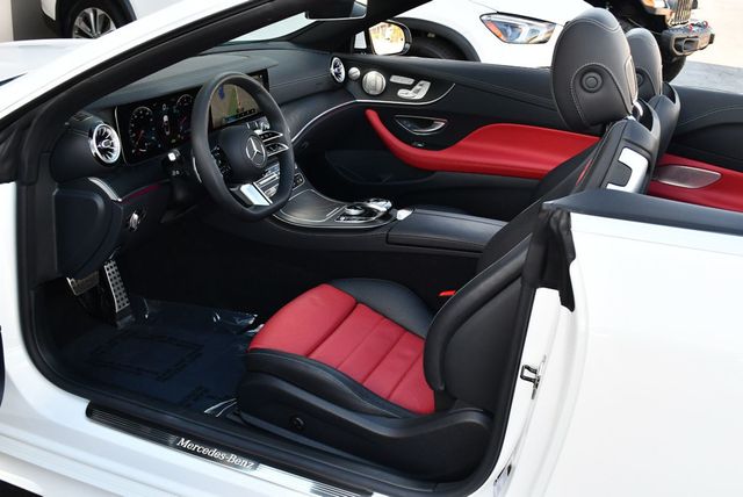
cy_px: 248
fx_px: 826
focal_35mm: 40
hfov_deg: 48.4
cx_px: 372
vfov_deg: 33.5
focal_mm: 20
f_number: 5.6
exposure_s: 1/250
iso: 400
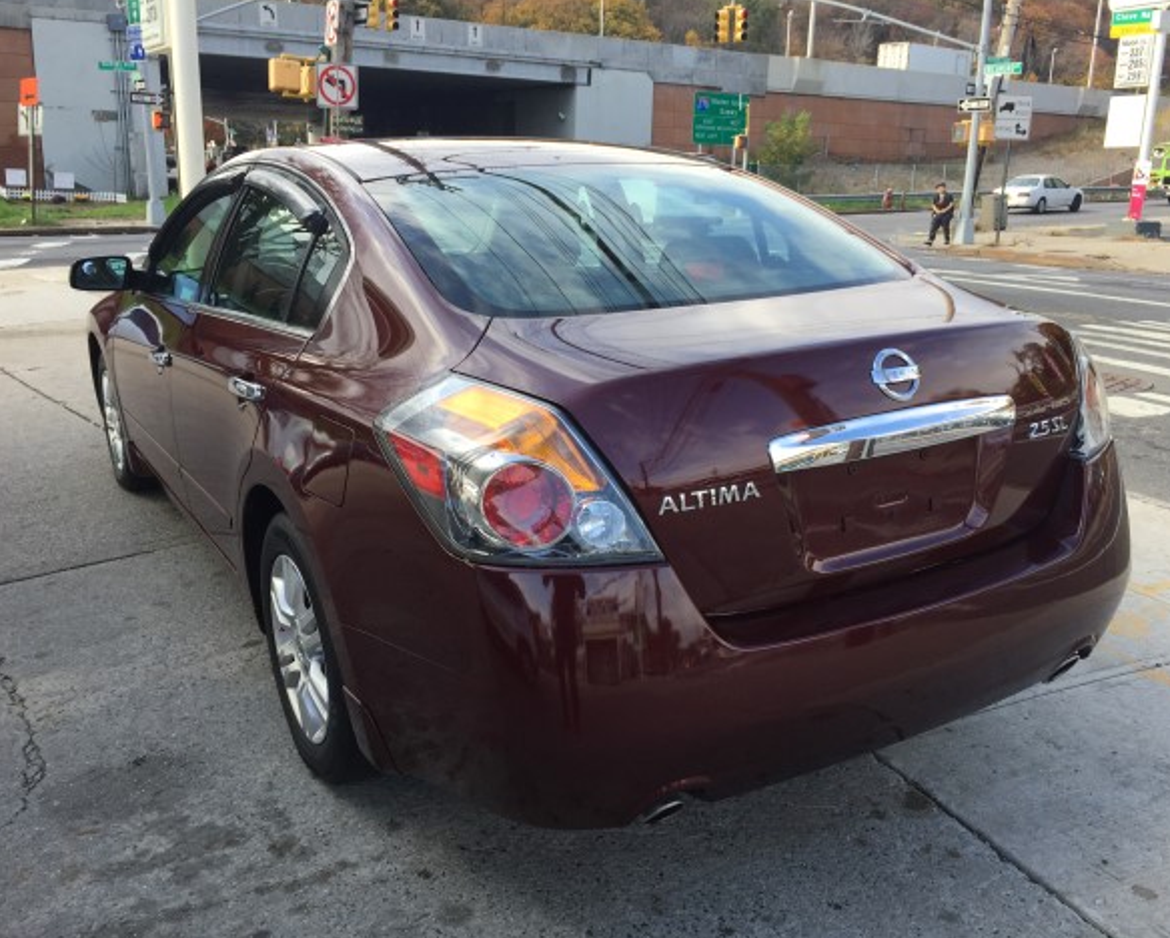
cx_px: 589
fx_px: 1074
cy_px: 475
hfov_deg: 57.1
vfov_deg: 47.2
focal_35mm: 31
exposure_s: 1/520
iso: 32
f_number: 2.2
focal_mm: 4.15
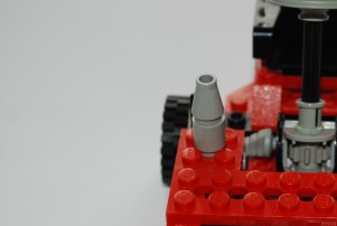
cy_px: 132
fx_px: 1135
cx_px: 305
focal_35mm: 121
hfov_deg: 16.7
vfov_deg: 11.4
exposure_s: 1/60
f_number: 5.3
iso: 200
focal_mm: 38
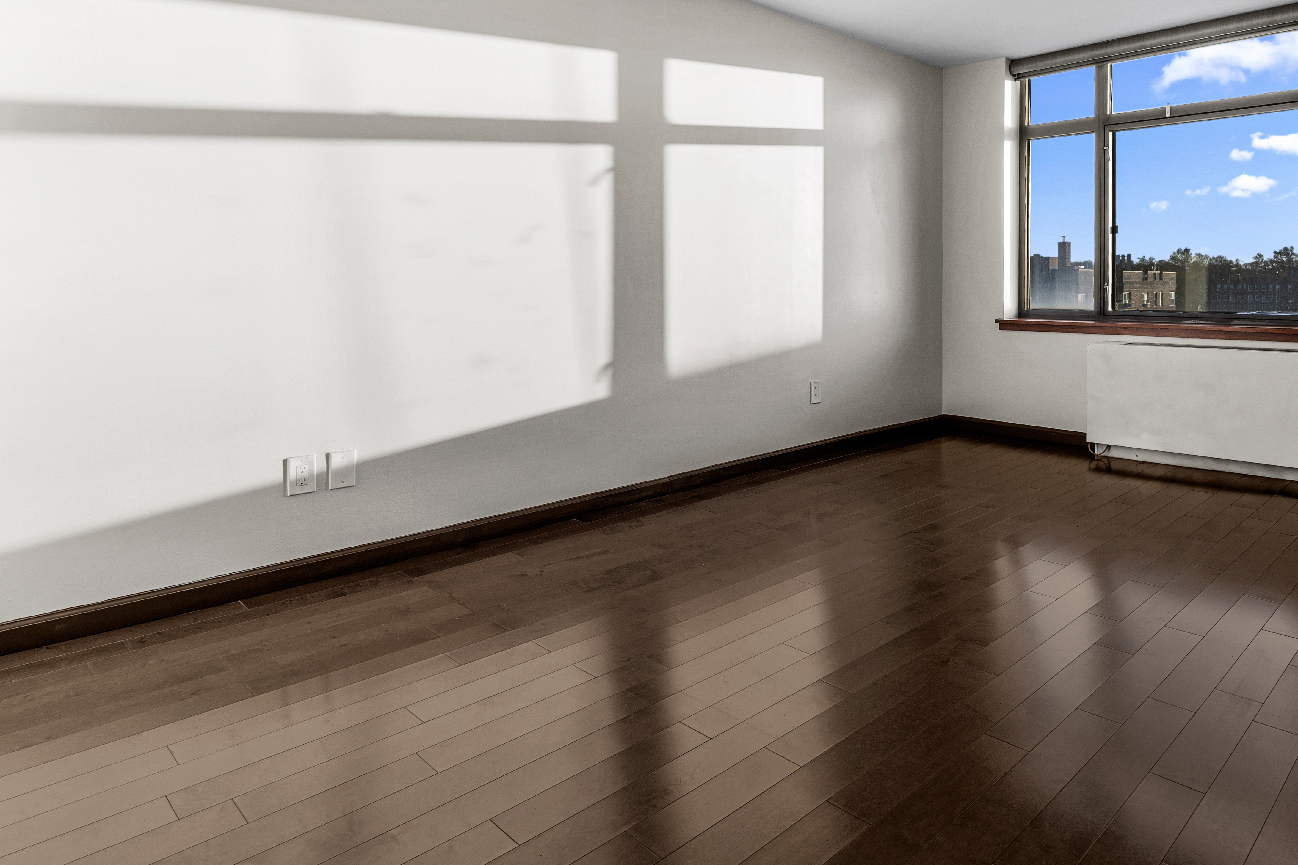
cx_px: 834
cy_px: 310
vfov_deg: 56.3
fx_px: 793
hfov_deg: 76.8
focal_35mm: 22
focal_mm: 16
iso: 100
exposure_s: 1/6
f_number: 10
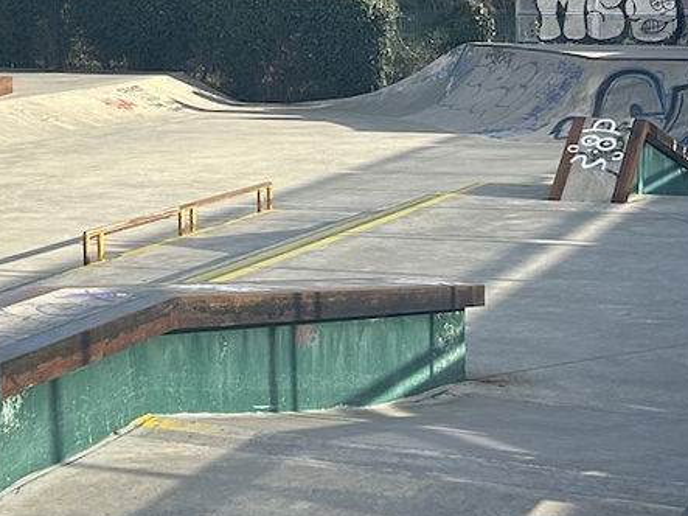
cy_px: 174
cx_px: 211
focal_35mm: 94
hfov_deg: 20.8
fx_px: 1868
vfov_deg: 15.7
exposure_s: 1/3356
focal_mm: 5.7
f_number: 1.5
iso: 50
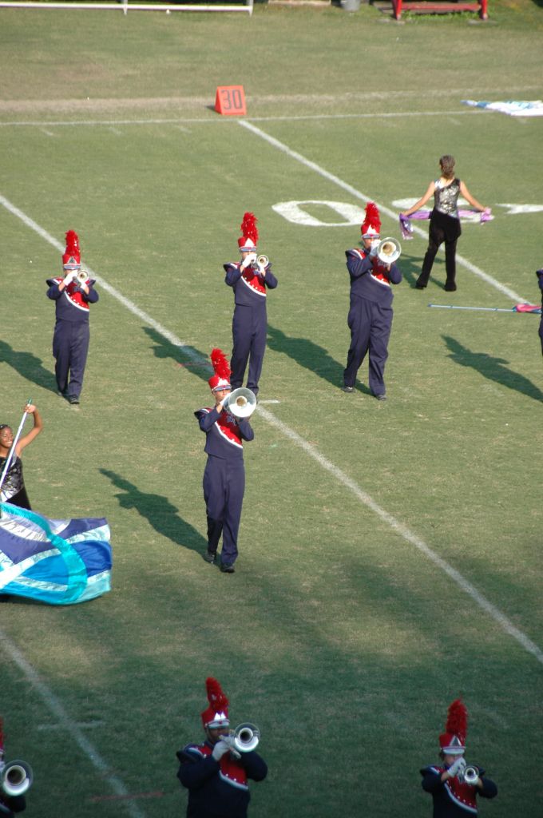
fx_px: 6805
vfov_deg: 6.9
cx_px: 272
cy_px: 409
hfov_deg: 4.6
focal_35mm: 300
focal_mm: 200
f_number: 5.6
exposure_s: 1/500
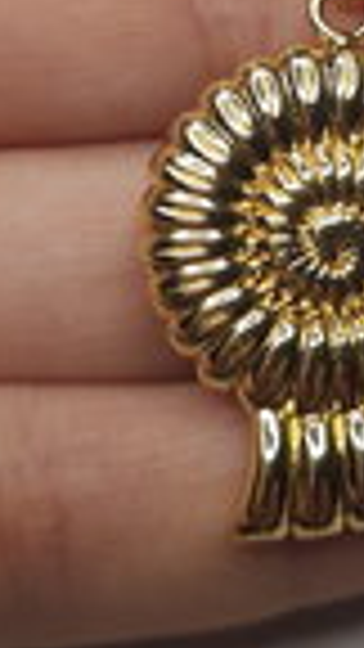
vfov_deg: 22.8
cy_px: 227
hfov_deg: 12.7
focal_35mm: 93
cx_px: 440
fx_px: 1596
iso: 50
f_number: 1.8
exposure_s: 1/30
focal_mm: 5.4
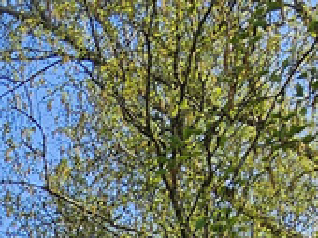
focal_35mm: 92
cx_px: -120
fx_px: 844
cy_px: 690
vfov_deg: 11.1
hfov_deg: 19.3
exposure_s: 1/724
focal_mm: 2.2
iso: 50
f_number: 2.2
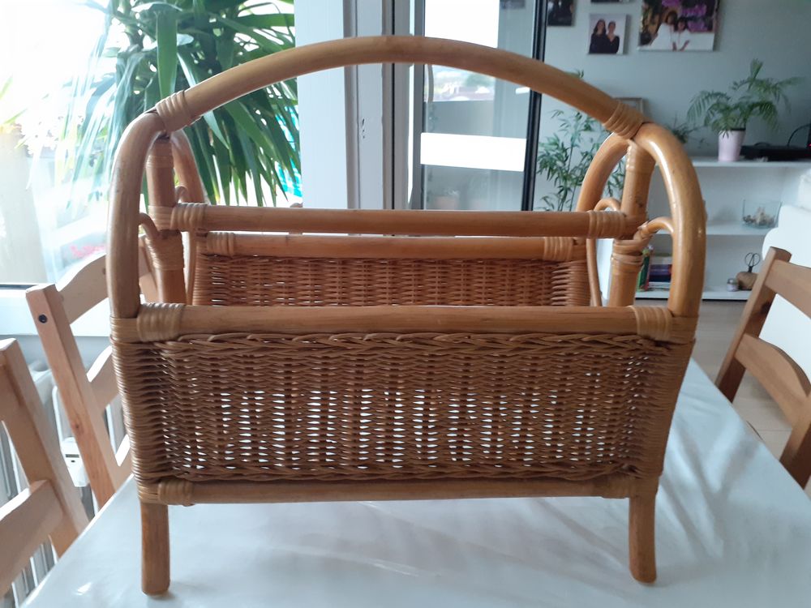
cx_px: 406
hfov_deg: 65.3
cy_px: 304
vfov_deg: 51.4
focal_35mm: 27
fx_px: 633
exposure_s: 1/50
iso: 200
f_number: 1.9
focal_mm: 3.6
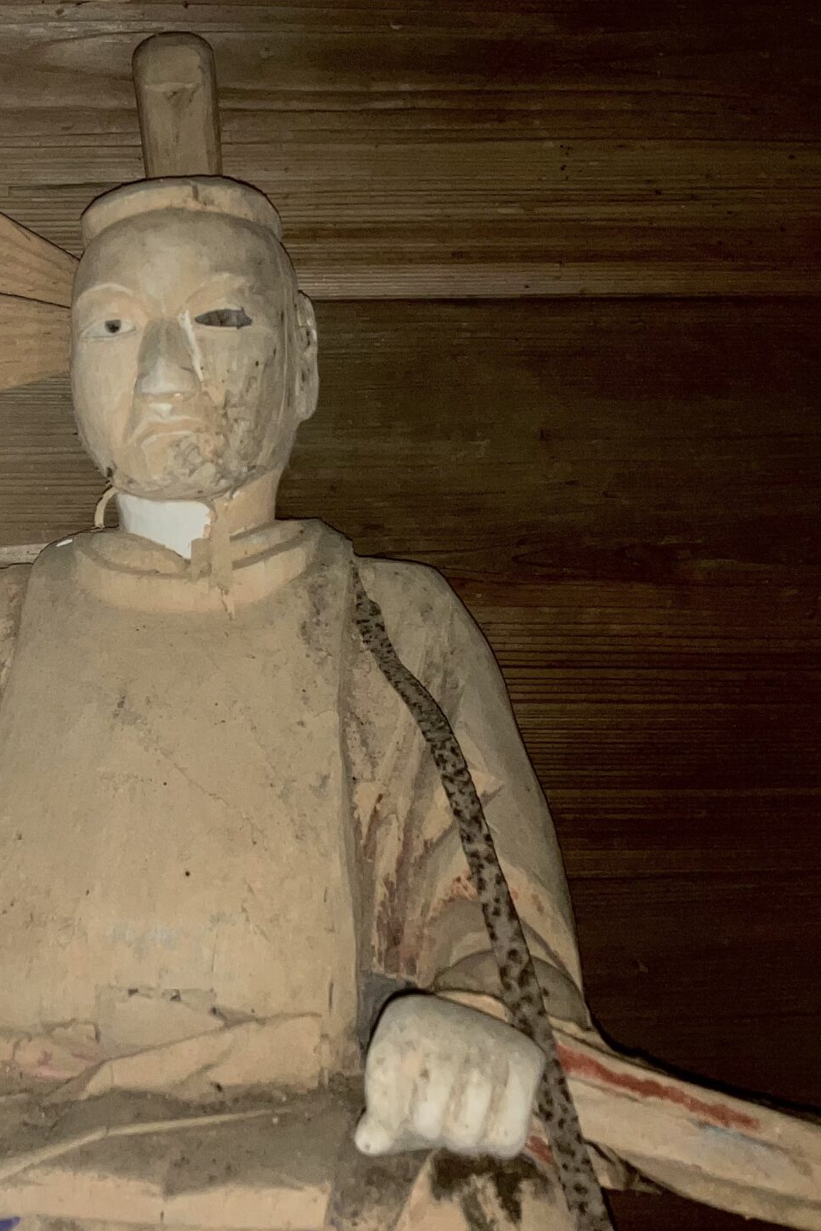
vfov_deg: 37.9
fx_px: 1779
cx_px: 244
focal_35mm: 52
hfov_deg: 25.8
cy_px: 455
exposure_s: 1/4
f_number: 1.8
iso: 40
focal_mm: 3.99
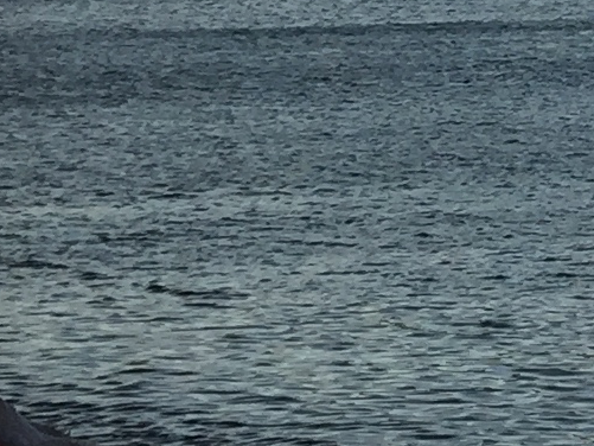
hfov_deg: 9.3
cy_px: -307
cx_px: 1455
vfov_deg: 7.7
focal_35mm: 189
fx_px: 3244
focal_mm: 4.15
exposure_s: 1/1163
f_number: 2.2
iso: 32
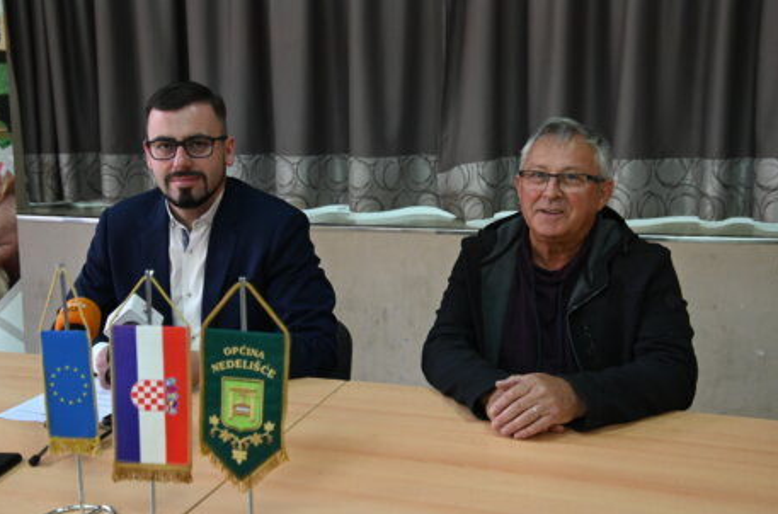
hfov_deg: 47.5
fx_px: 884
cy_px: 255
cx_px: 373
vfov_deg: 32.4
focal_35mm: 41
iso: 2500
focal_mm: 26
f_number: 4
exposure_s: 1/80
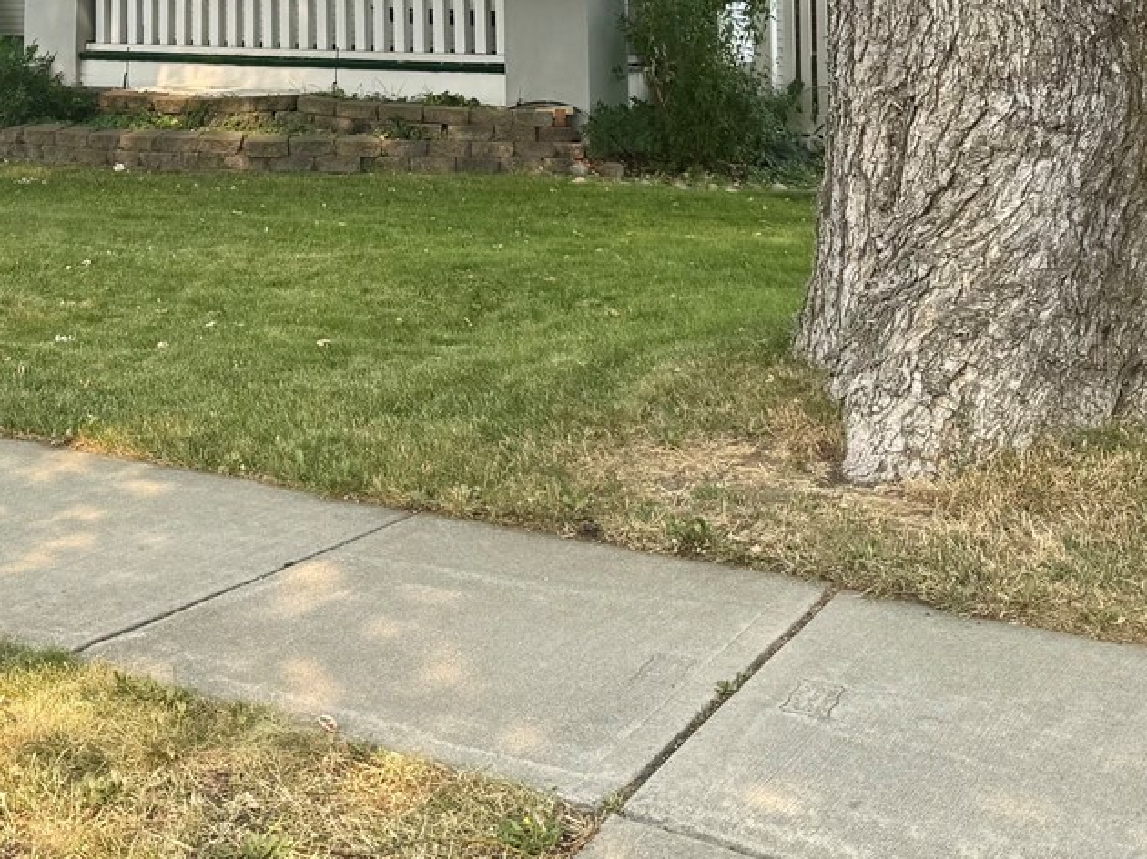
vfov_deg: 21.8
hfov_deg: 30.6
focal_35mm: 61
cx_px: 167
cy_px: -231
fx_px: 2020
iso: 80
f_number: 1.78
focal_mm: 6.76
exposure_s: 1/1869
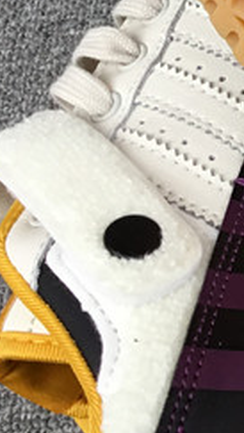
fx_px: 1435
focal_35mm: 125
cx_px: 575
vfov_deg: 17.1
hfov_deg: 8.8
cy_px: 111
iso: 40
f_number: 2.4
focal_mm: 3.3
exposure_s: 1/120
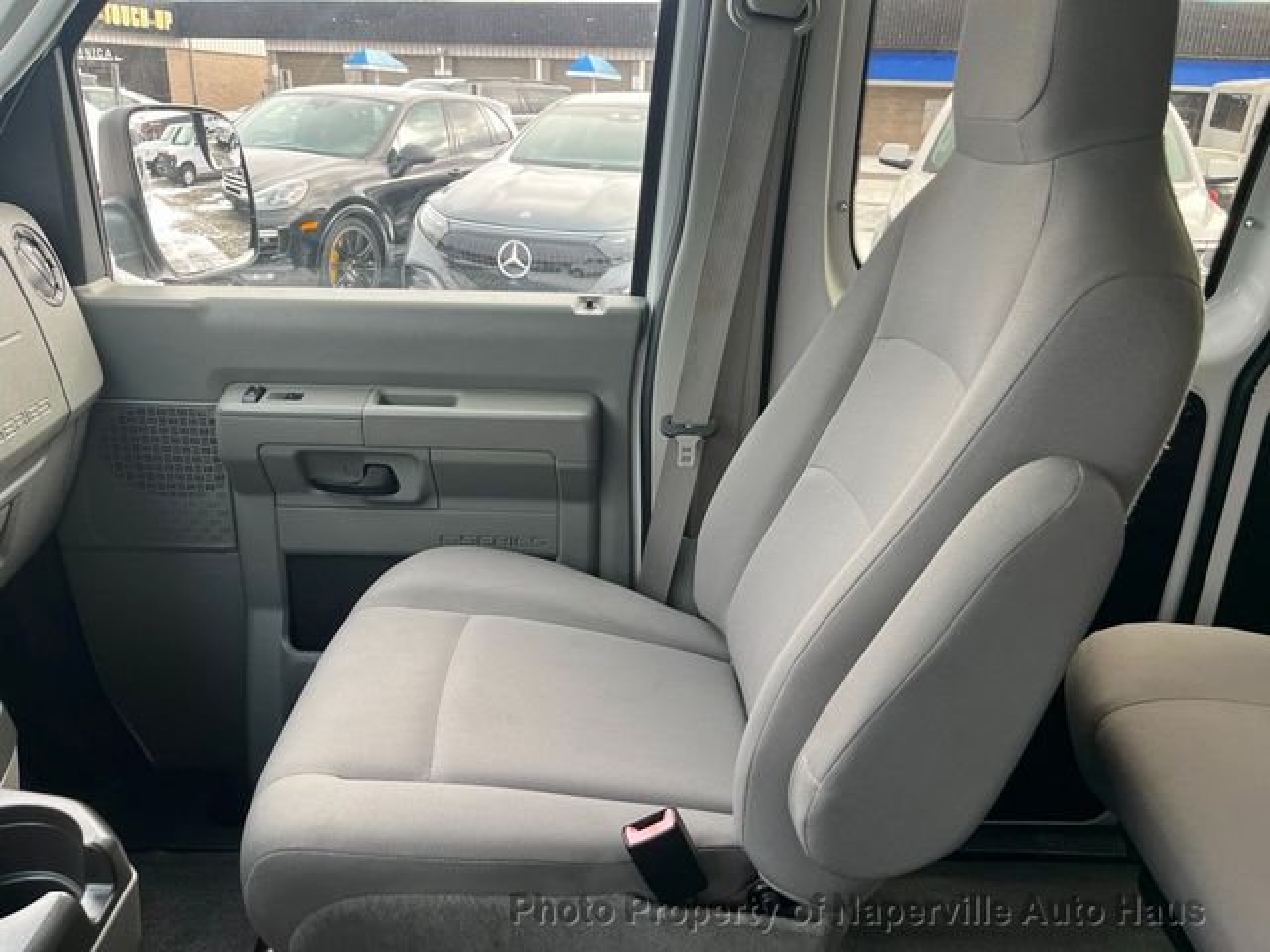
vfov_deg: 53.1
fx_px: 954
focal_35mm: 26
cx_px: 635
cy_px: 476
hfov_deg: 67.3
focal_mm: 5.1
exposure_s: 1/121
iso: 80
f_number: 1.6
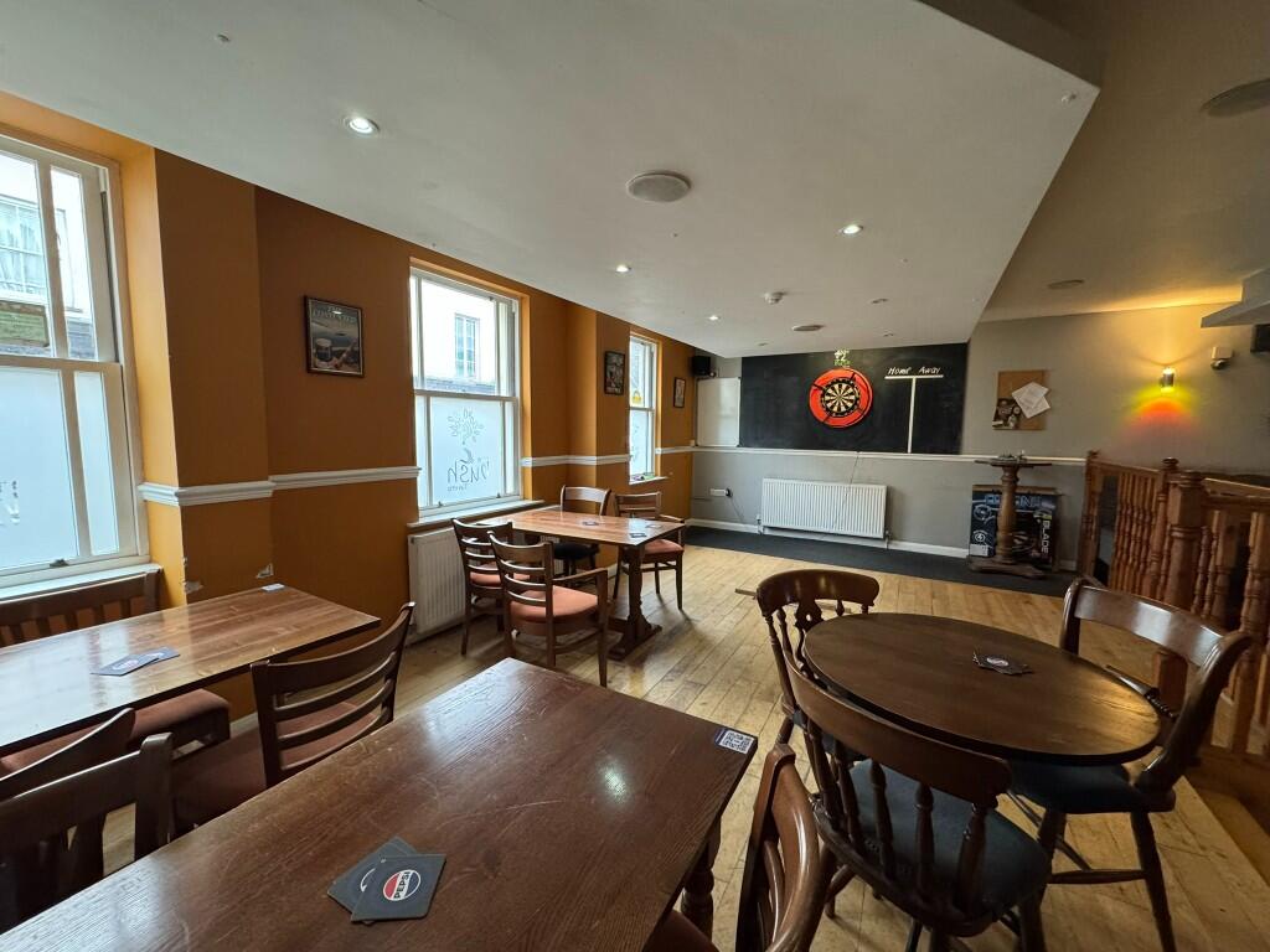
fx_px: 514
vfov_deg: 85.7
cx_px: 635
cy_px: 476
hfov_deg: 102.1
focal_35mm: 14
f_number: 2.2
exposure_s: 1/50
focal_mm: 2.22
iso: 400
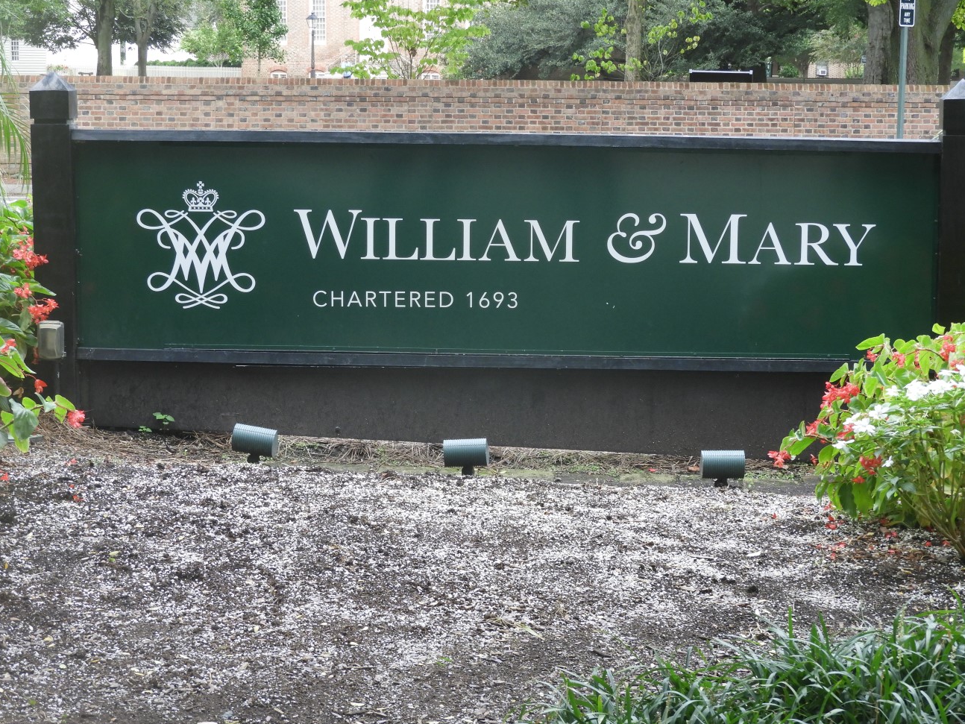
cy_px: 362
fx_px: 2482
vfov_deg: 16.6
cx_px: 509
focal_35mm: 89
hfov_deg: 22.0
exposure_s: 1/60
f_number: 4.5
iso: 220
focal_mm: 14.3
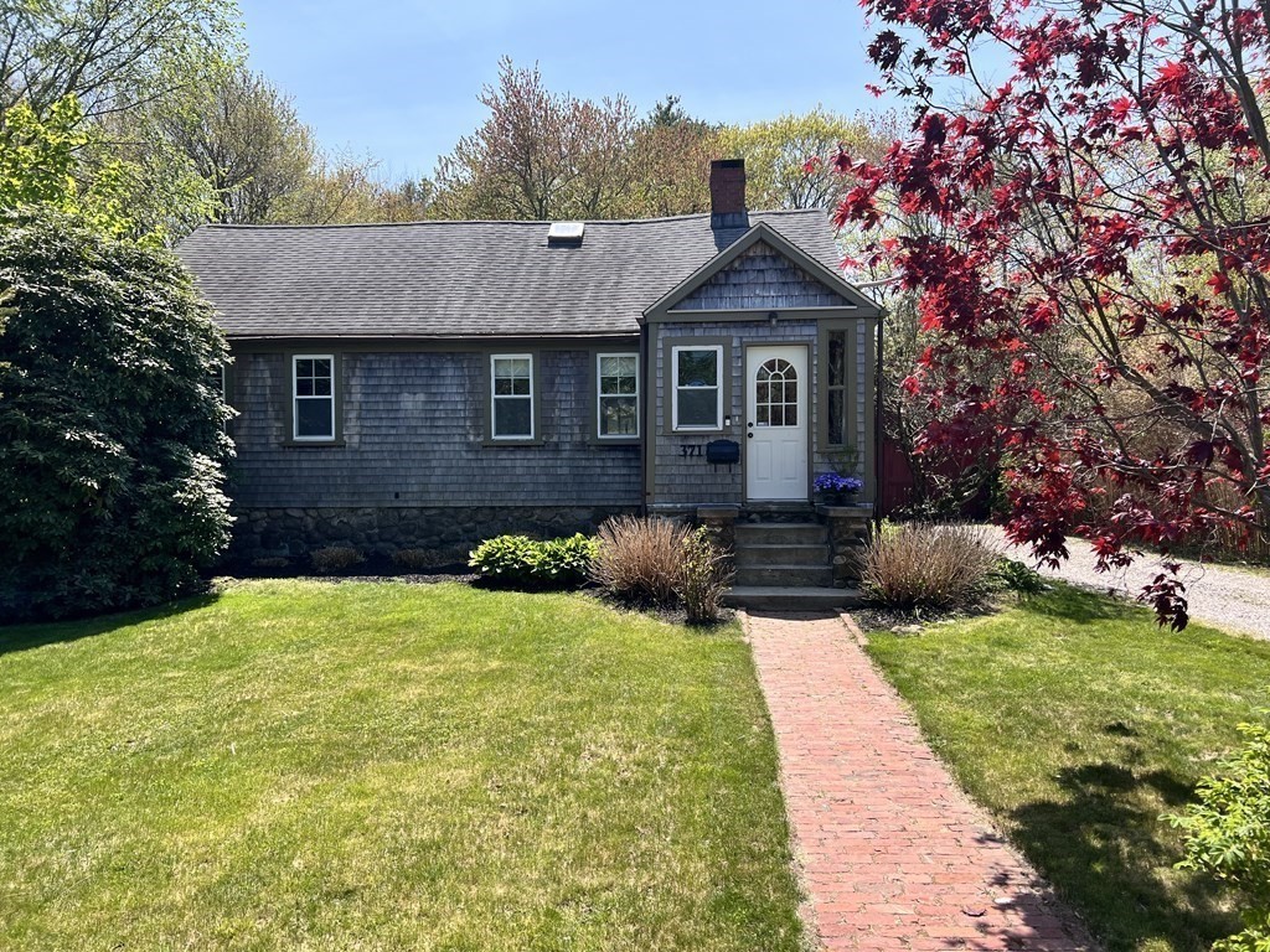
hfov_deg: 67.3
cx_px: 635
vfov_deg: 53.1
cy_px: 476
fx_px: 954
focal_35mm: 26
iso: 50
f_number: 1.5
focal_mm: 5.7
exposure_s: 1/4630
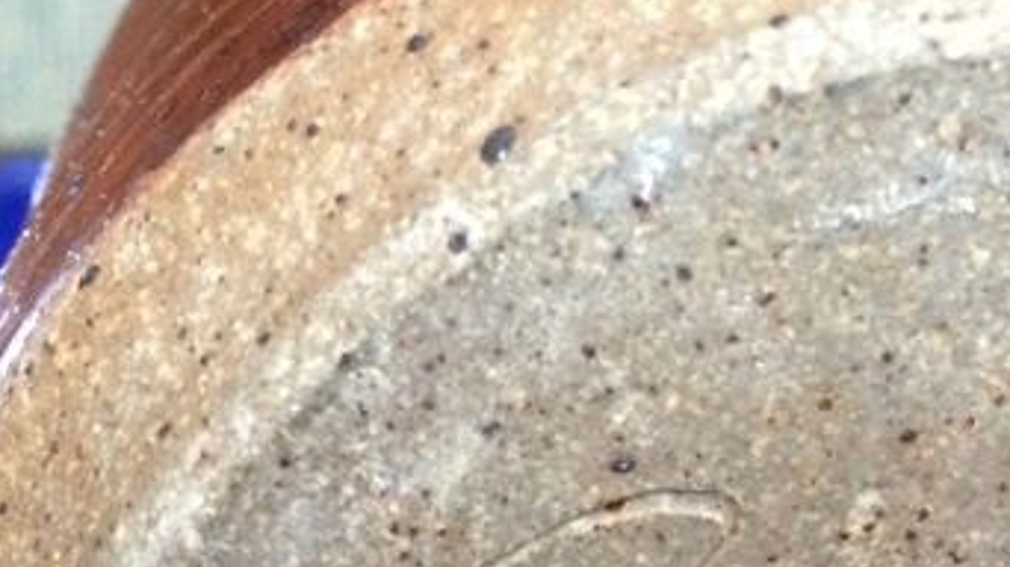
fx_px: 2302
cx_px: 797
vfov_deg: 13.2
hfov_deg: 24.4
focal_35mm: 86
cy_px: 887
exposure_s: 1/30
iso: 320
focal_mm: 4.12
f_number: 2.2
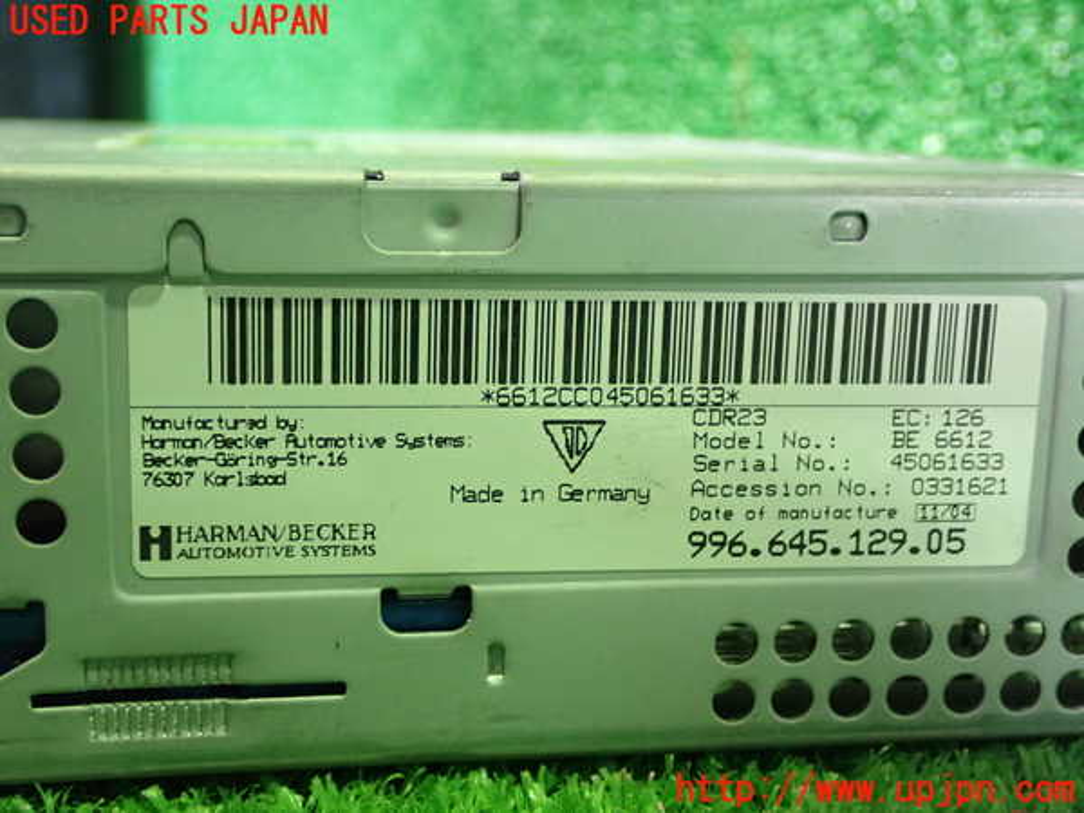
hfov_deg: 40.4
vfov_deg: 30.9
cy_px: 406
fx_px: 1472
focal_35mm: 47
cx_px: 542
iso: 800
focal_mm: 8.4
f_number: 3.1
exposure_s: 1/25
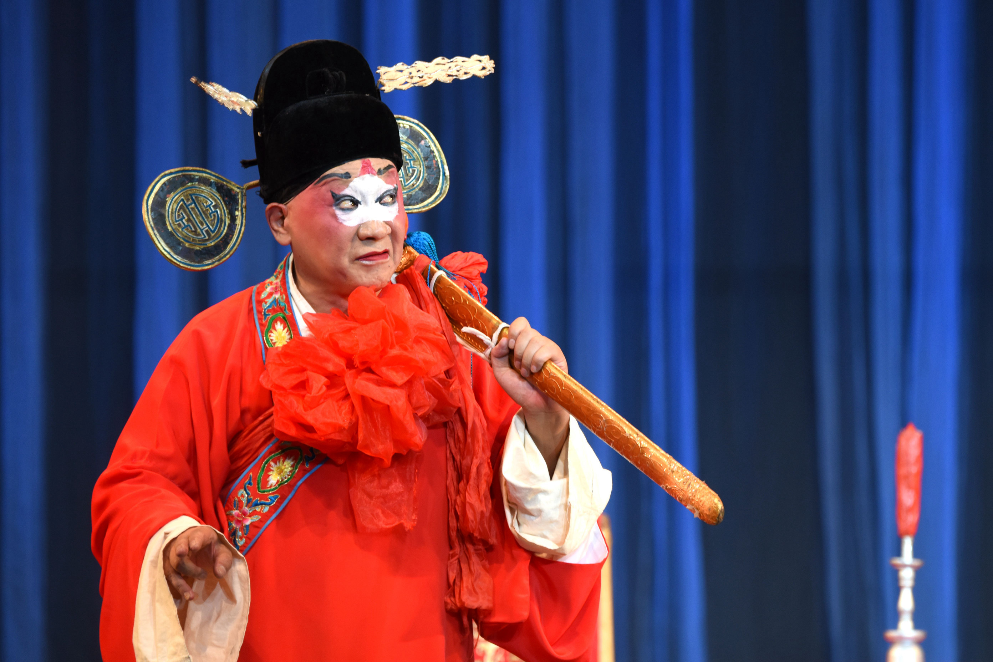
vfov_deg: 4.4
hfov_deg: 6.6
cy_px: 331
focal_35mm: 310
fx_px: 8550
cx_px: 496
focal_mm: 310
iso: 1000
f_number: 5.6
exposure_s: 1/80
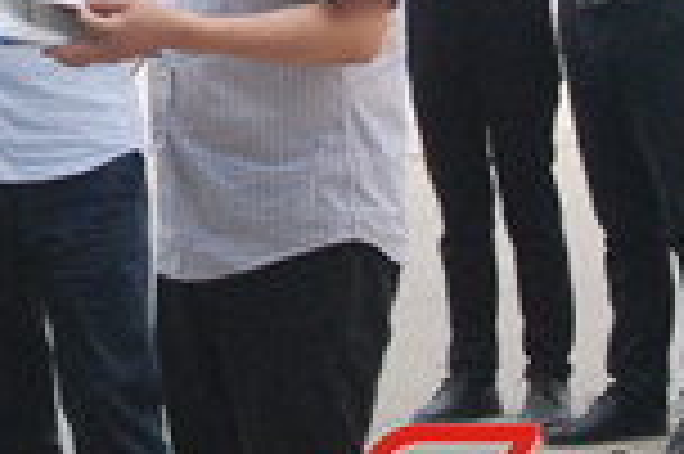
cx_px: -216
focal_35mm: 166
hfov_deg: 12.0
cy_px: -276
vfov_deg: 8.0
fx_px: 3151
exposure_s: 1/320
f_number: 9
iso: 1000
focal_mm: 28
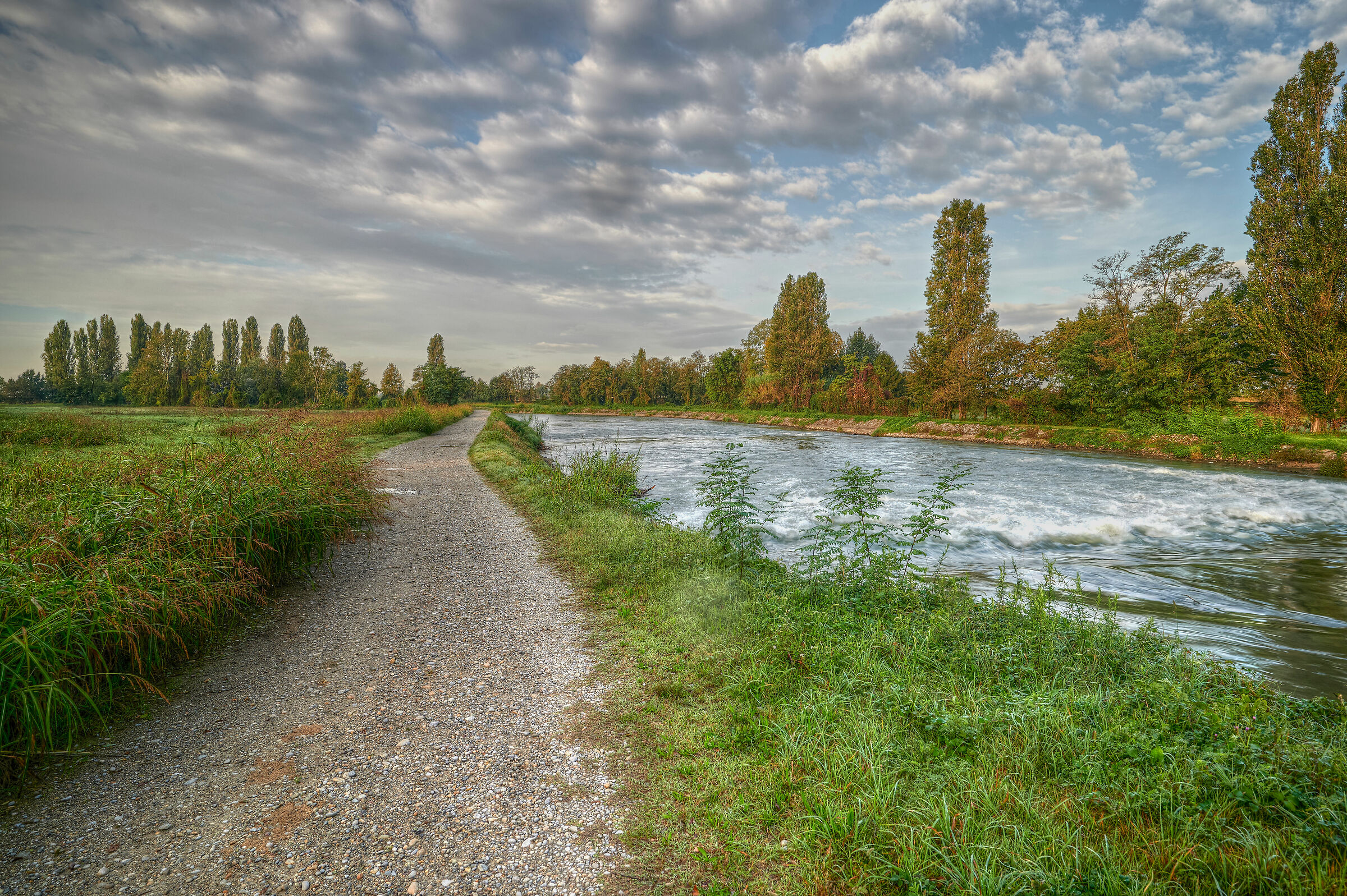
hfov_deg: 82.6
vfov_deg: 60.6
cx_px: 674
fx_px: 767
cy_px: 448
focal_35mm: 20
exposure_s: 1/20
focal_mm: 20.5
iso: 100
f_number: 8
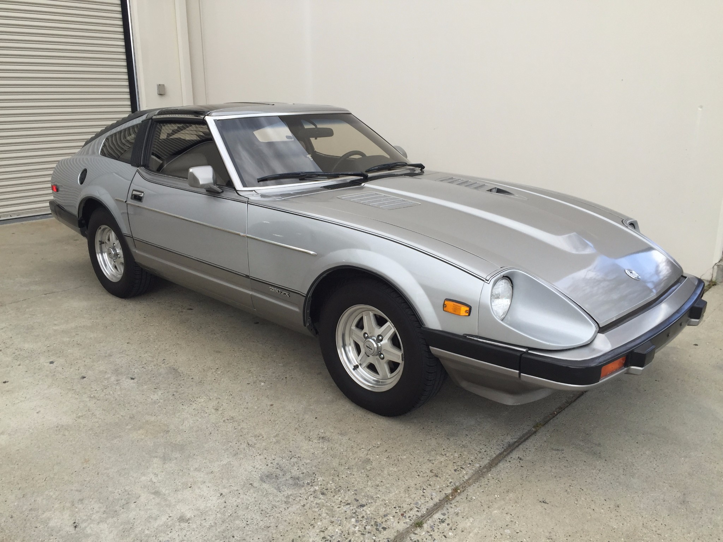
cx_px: 362
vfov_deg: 48.2
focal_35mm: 29
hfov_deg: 61.7
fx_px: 606
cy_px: 271
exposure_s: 1/534
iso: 32
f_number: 2.2
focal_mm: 4.15
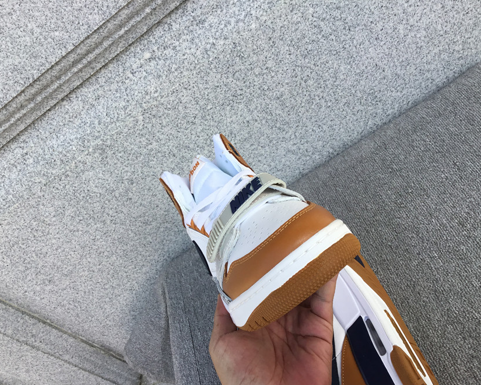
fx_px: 470
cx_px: 223
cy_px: 196
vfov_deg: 44.5
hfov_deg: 54.2
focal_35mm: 33
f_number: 2.4
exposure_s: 1/673
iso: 25
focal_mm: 3.3
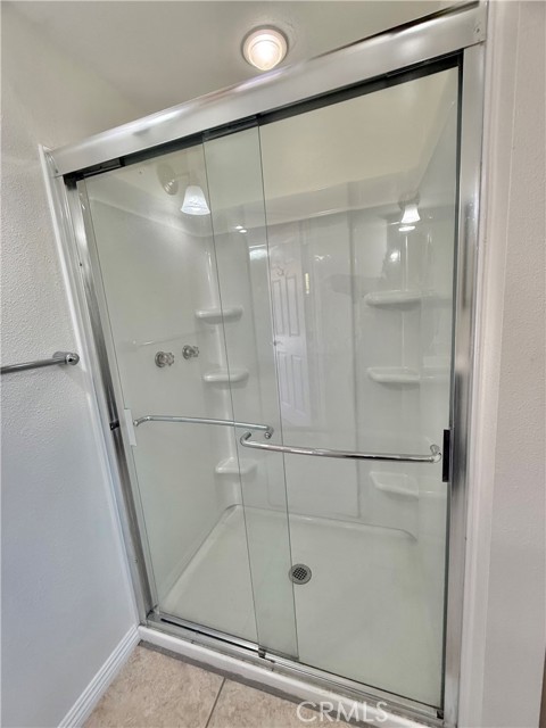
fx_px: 294
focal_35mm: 14
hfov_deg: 85.7
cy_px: 364
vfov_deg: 102.1
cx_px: 273
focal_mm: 2.22
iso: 160
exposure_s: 1/120
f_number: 2.2
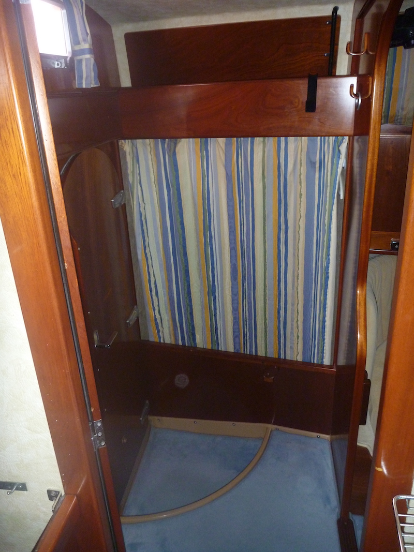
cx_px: 207
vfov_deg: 63.4
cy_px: 276
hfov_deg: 49.7
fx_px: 447
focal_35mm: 28
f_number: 3.3
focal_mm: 4.9
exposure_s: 1/30
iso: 320
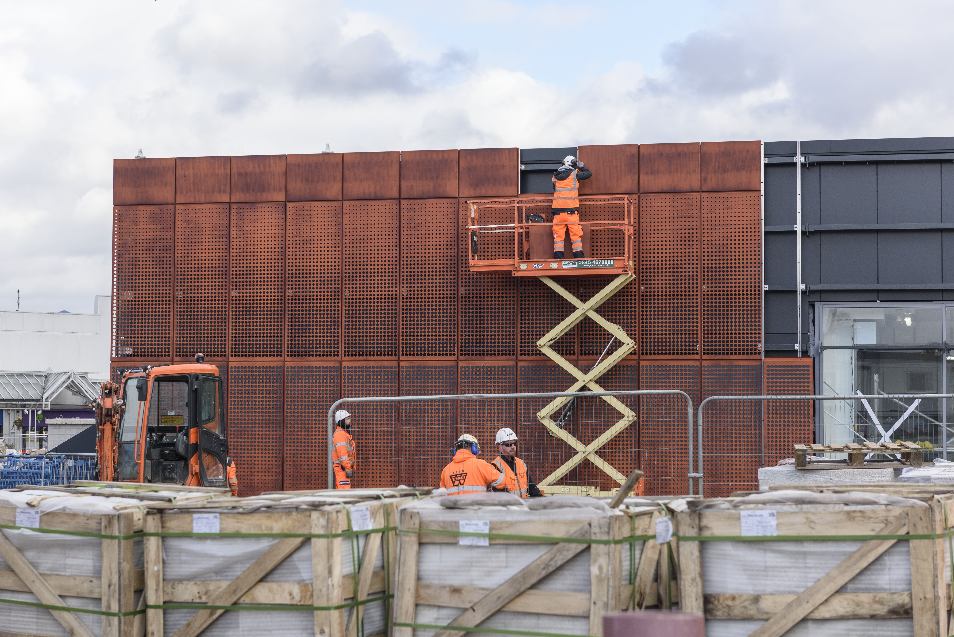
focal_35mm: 70
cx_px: 477
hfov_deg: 28.8
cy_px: 318
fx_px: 1855
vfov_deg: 19.5
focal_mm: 70
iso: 200
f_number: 5.6
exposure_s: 1/250
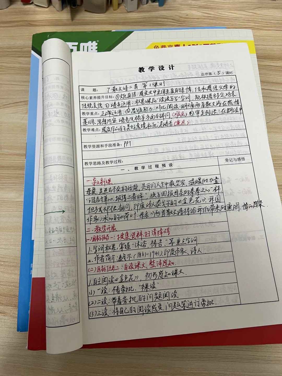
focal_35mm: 26
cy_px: 188
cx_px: 141
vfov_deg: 67.3
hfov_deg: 53.1
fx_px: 282
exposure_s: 1/50
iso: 125
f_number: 1.5
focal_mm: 5.7
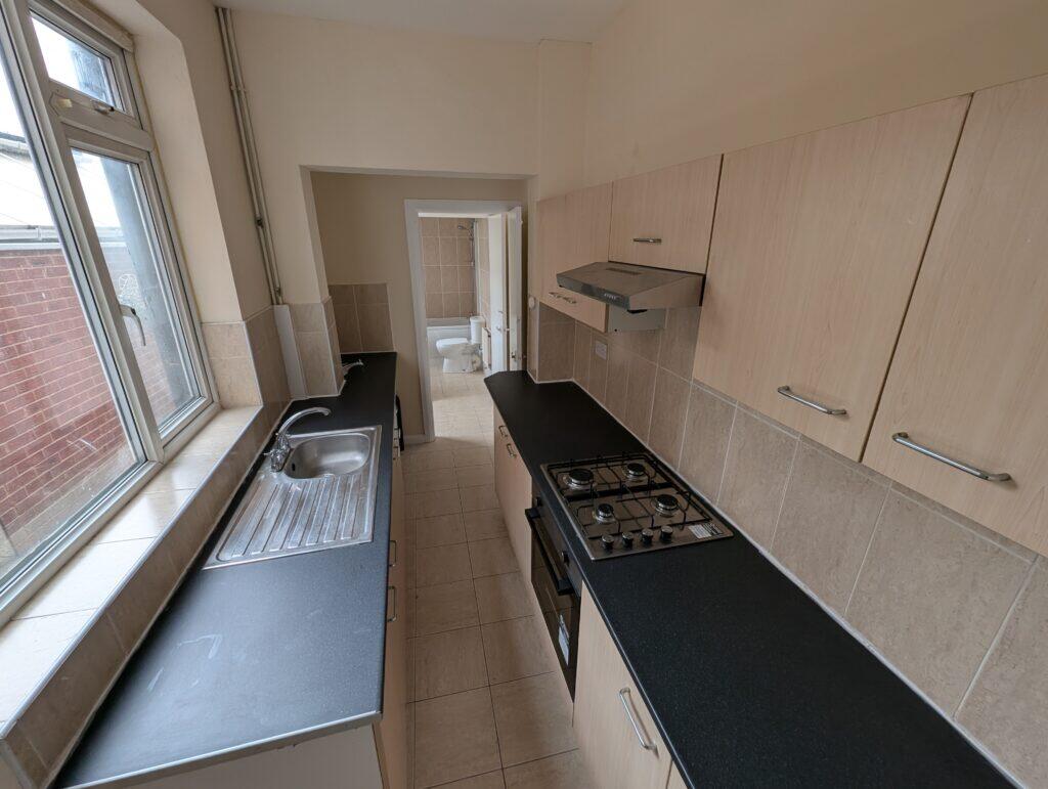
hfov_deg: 106.1
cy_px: 394
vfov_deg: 90.1
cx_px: 524
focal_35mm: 13
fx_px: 394
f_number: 2.2
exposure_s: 1/86.4
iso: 54
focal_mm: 1.95
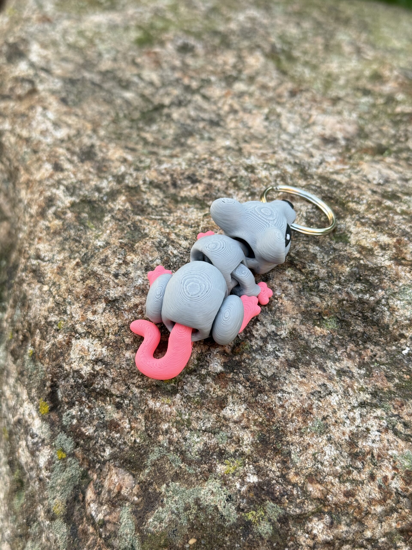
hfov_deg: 30.3
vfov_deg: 39.7
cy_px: 275
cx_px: 206
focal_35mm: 48
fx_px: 762
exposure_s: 1/70
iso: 100
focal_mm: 6.76
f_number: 1.78
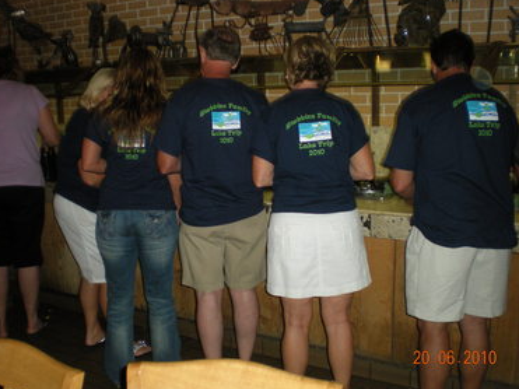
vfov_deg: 35.9
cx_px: 257
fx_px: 600
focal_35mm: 40
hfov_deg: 46.8
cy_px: 195
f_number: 3.1
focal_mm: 6.3
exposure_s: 1/60
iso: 213
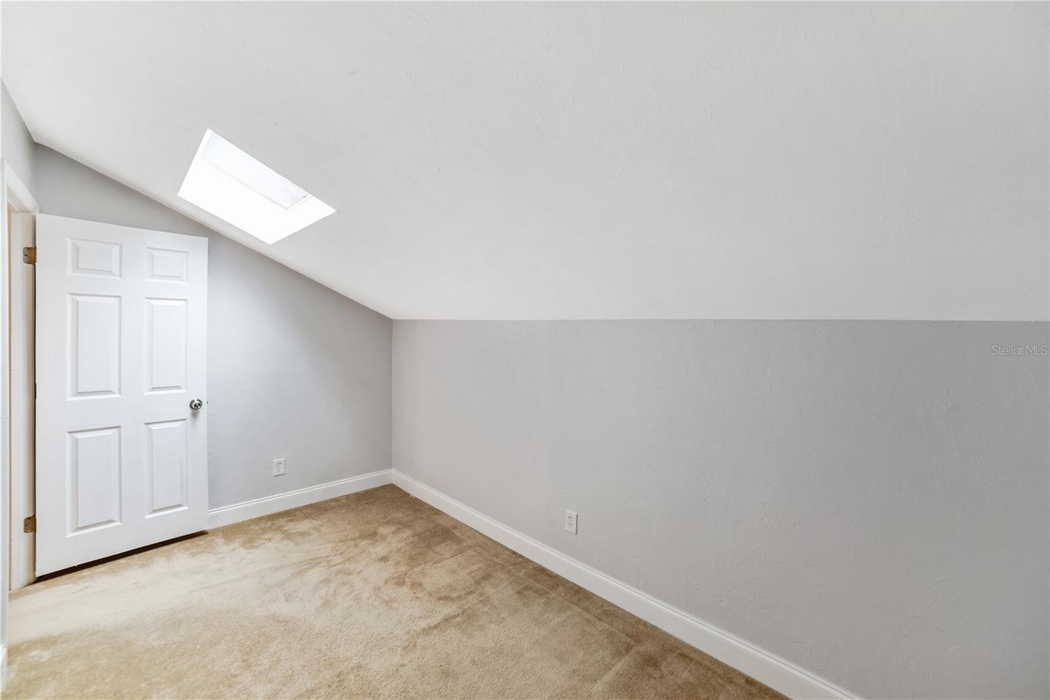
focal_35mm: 14
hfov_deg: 104.2
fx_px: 408
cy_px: 350
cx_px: 525
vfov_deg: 81.2
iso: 100
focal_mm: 14
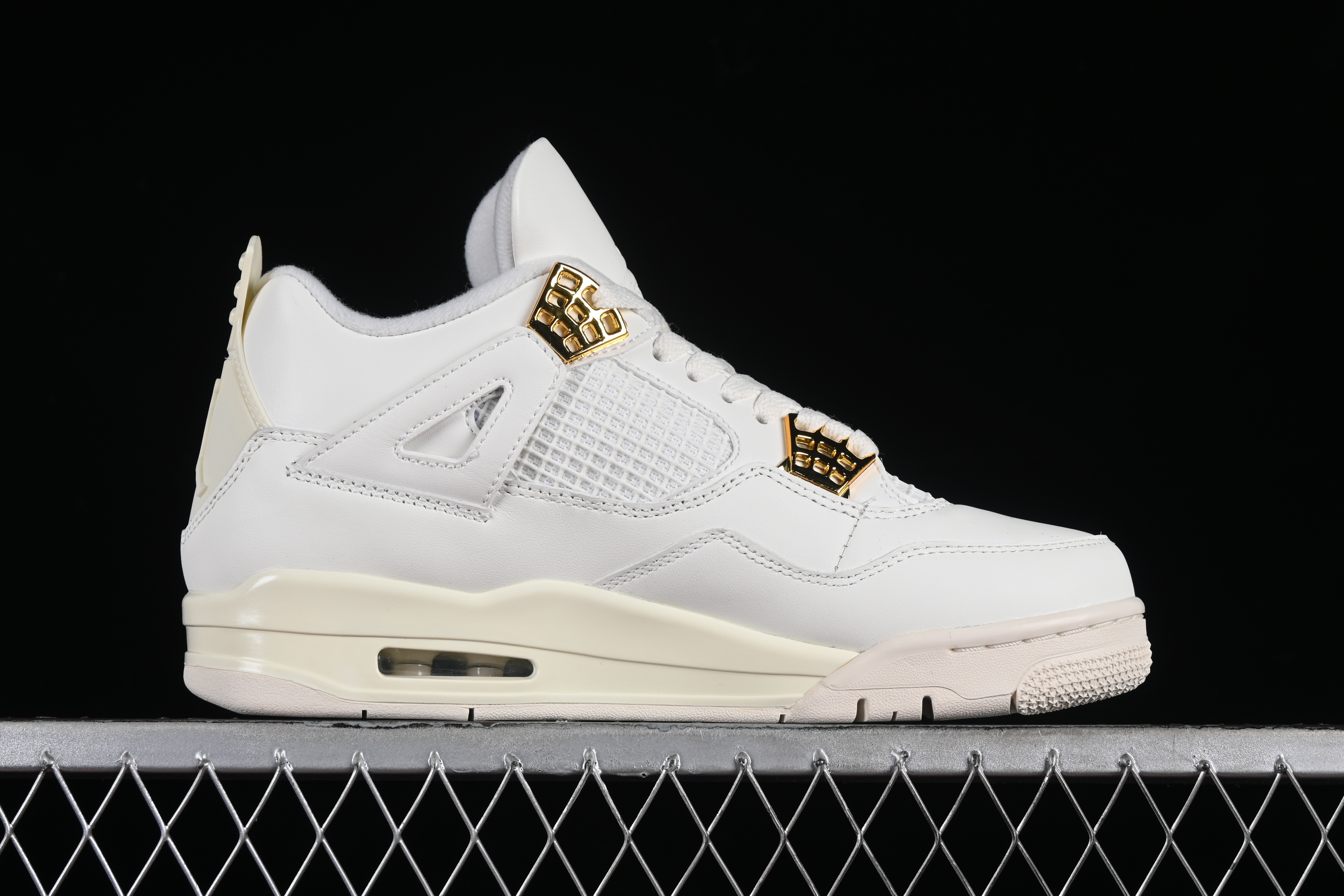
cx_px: 672
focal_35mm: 75
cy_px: 448
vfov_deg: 18.2
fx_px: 2800
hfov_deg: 27.0
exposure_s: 1/100
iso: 160
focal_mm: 50
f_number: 8
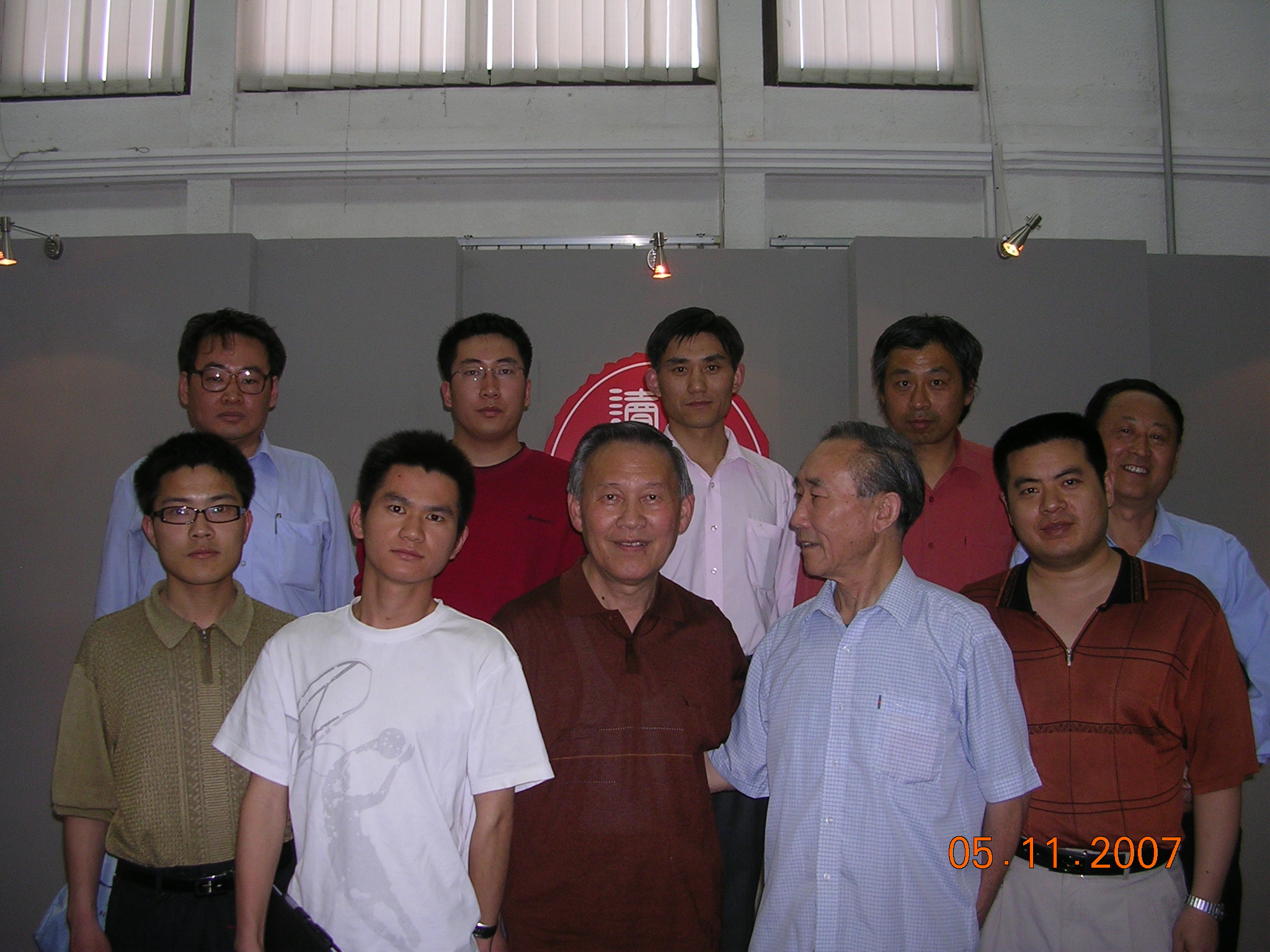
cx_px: 635
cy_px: 476
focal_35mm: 38
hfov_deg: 49.0
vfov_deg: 37.7
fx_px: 1394
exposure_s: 1/60.1
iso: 50
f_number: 2.8
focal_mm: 5.8
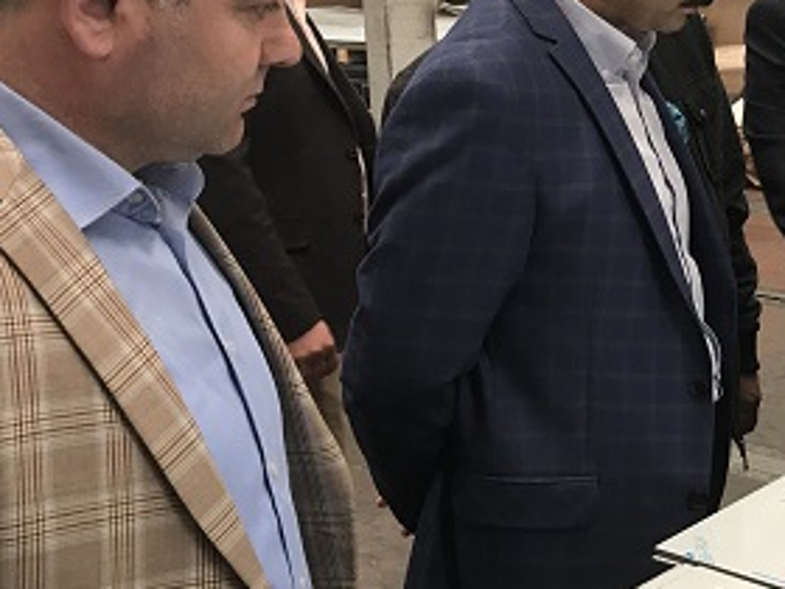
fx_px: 1474
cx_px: 695
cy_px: 212
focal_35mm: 65
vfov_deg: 22.5
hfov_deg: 28.7
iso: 40
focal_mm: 3.99
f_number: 1.8
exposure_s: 1/20
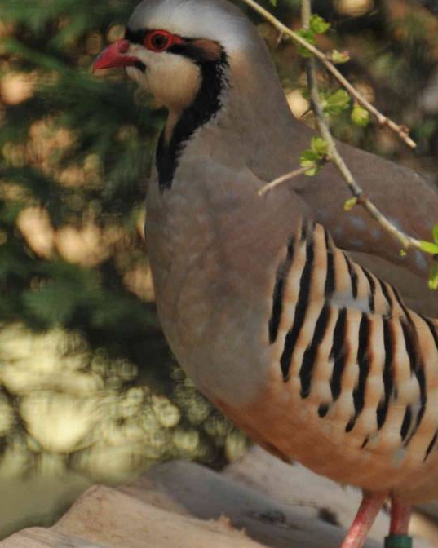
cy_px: 233
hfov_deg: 2.3
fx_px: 10864
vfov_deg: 2.9
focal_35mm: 670
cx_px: 295
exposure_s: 1/250
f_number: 5.6
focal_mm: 200
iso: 200
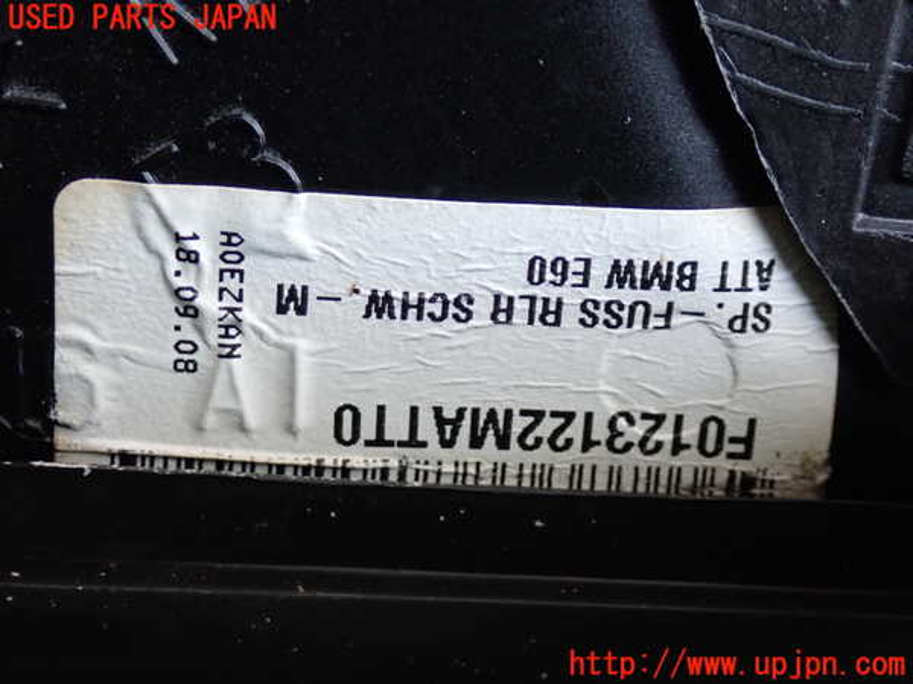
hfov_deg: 25.3
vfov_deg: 19.1
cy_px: 342
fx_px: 2031
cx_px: 456
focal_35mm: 77
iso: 800
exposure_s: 1/50
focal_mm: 13.65
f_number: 4.1
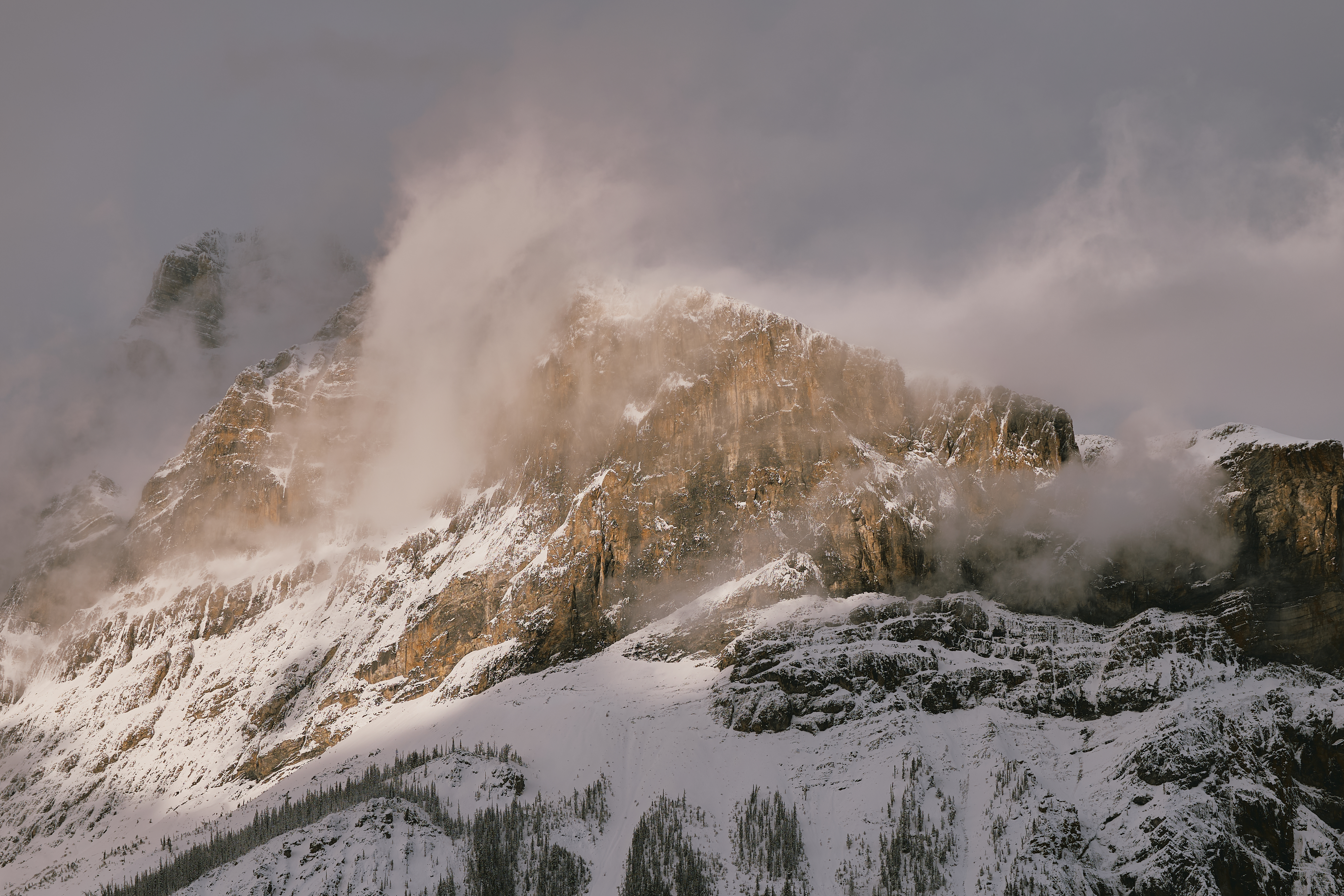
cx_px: 642
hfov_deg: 19.8
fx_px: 3845
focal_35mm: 103
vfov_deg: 13.3
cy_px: 514
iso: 100
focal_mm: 83
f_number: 5.6
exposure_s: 1/1000
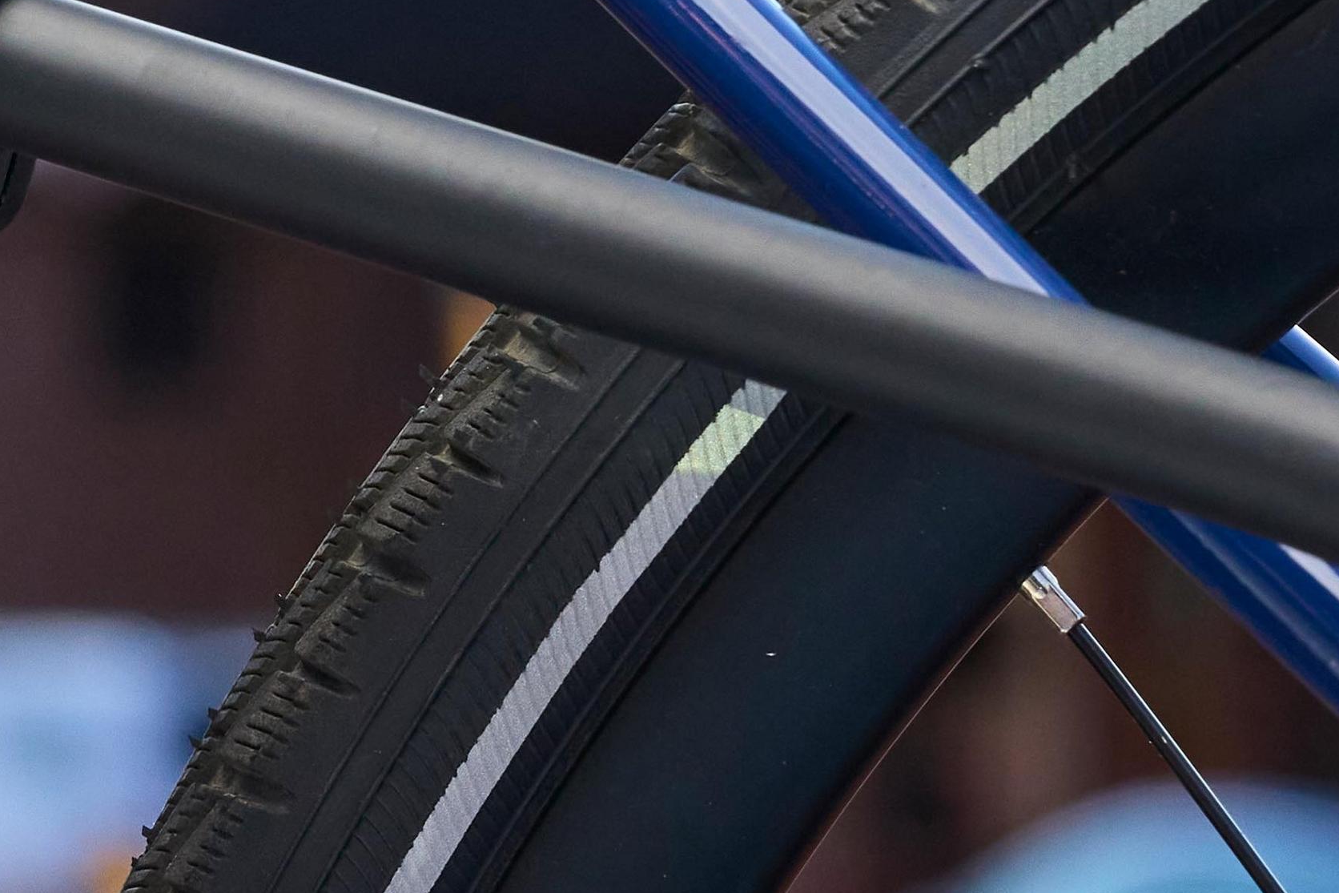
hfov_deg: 6.1
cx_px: 10
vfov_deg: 4.1
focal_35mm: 335
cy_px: 578
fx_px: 12460
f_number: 5.6
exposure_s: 1/60
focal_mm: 70
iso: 800
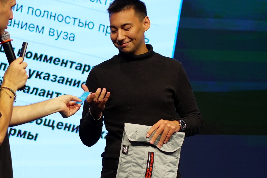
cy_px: 80
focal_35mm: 129
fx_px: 958
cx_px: 72
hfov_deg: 15.8
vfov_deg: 10.6
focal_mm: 35
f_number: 1.8
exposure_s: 1/250
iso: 400
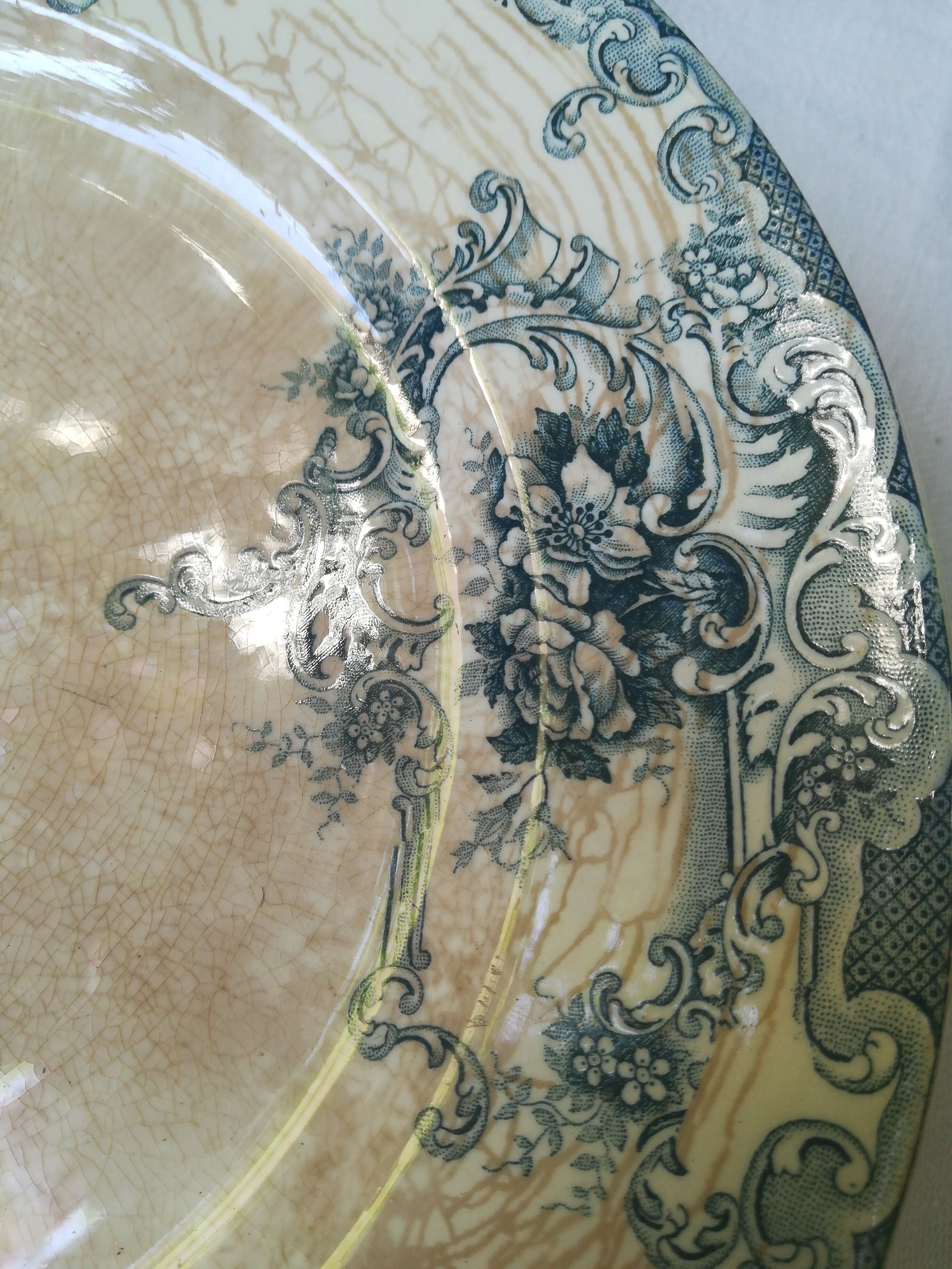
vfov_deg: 67.3
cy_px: 634
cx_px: 476
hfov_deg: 53.1
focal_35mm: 26
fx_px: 953
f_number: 2.2
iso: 64
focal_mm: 3.83
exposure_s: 1/50
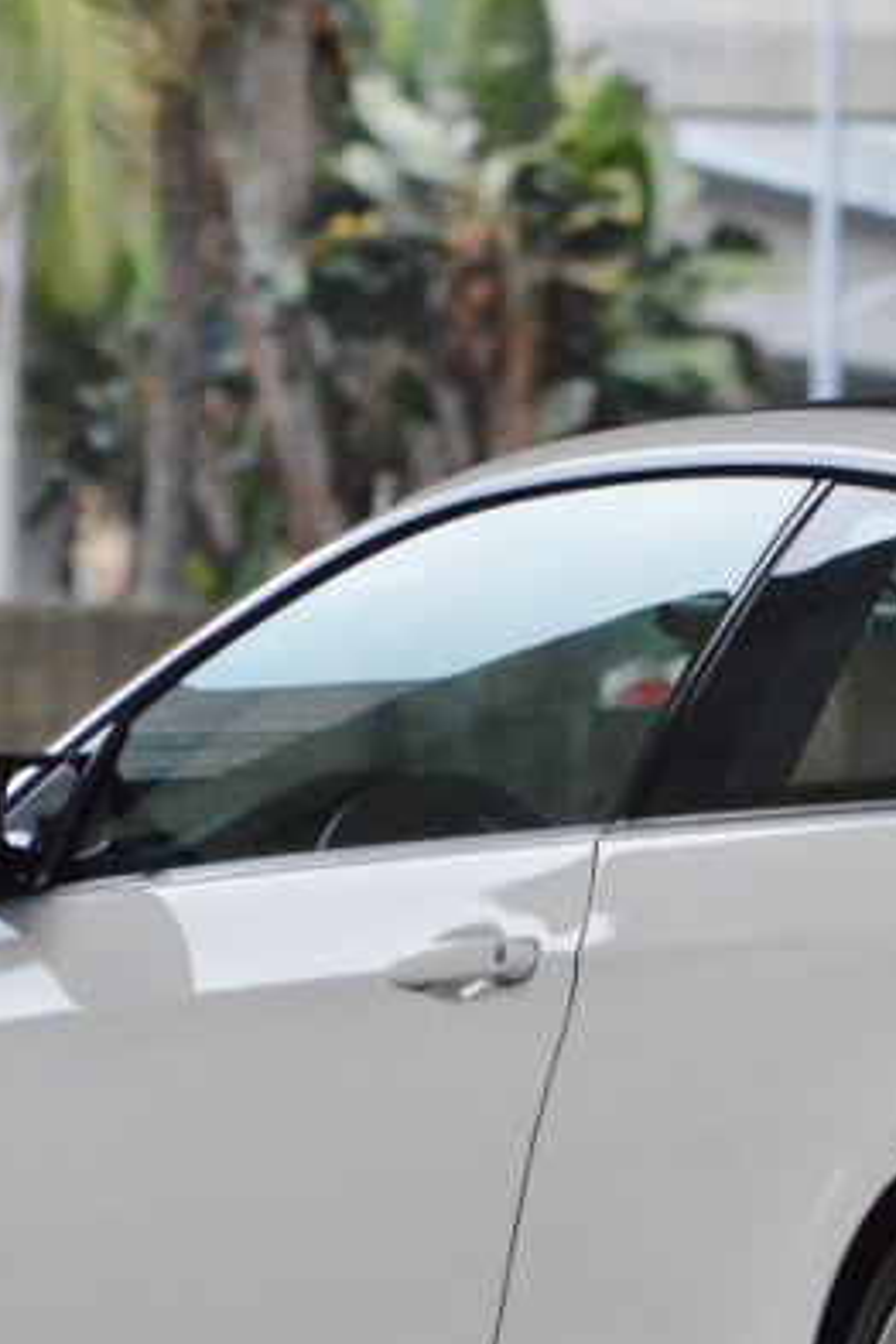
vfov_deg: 2.6
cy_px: 710
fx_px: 30074
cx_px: 1026
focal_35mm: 806
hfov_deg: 1.7
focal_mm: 165
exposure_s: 1/500
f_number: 5.3
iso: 3200
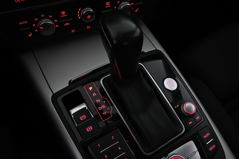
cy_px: 80
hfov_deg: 65.9
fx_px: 184
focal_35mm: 28
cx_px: 120
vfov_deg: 46.8
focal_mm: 18.5
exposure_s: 1/40
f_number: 5.6
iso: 2000
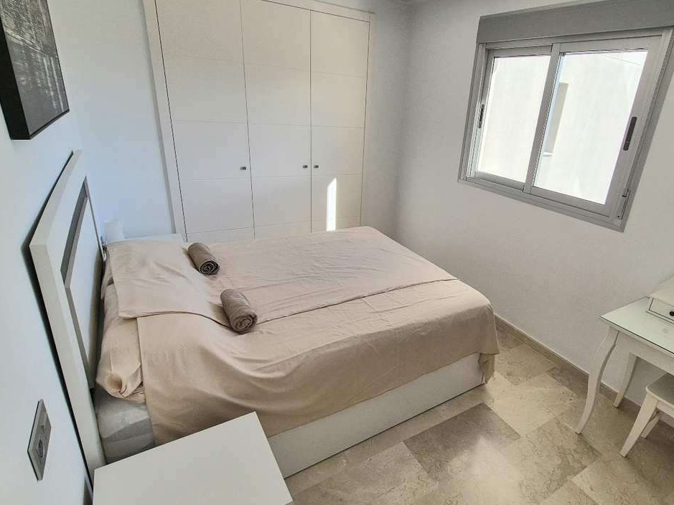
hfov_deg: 86.8
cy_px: 256
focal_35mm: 18
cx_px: 401
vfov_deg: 71.6
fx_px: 350
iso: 50
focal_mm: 2.2
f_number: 2.2
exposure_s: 1/500
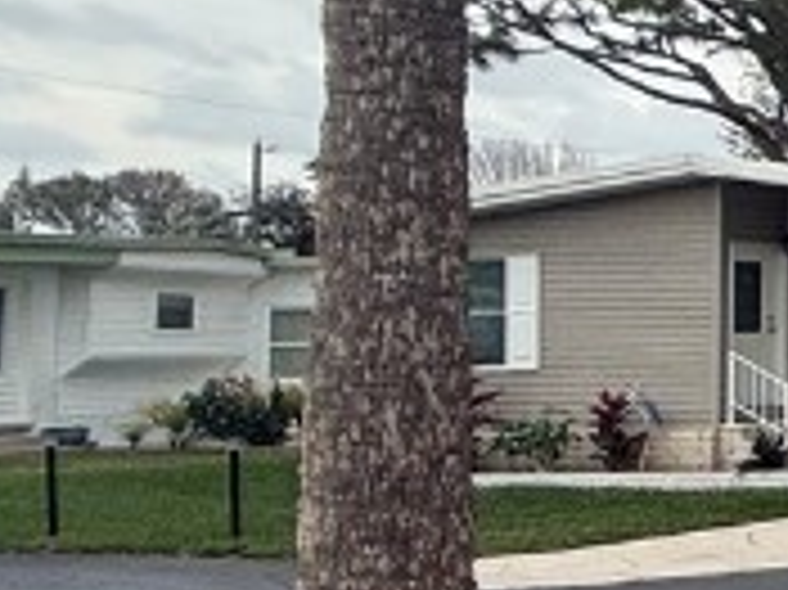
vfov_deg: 18.0
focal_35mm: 82
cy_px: 261
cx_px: 2085
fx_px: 1865
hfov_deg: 13.4
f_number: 2.2
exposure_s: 1/864
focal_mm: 2.22
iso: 50
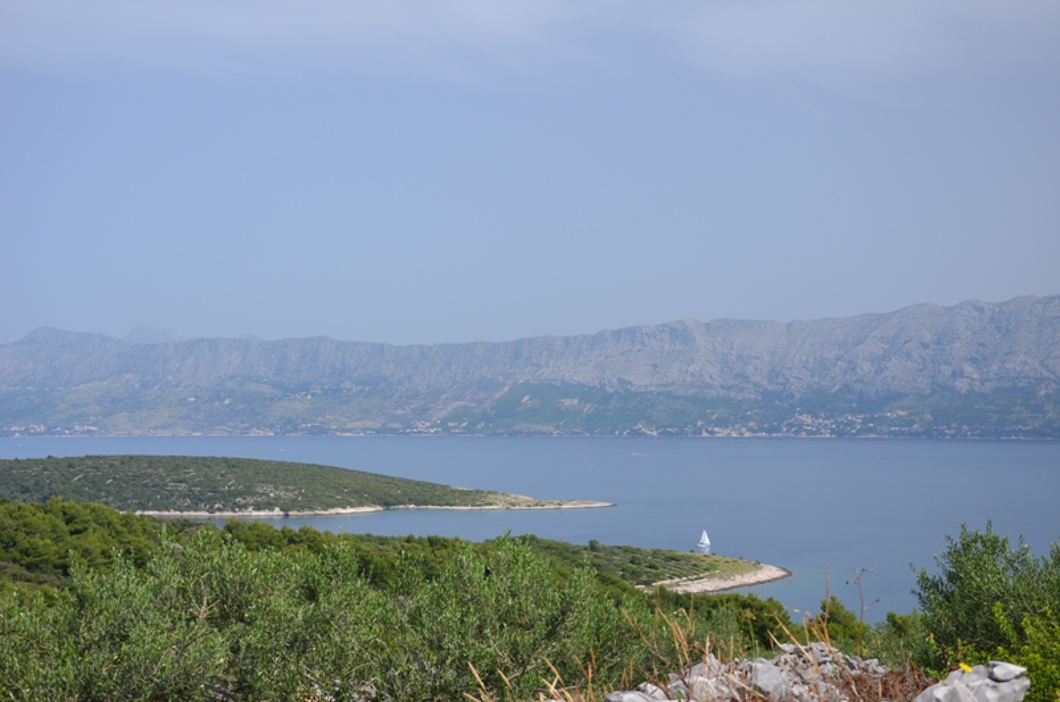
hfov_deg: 37.9
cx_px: 530
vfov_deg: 25.6
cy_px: 351
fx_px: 1543
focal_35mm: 52
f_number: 8
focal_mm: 35
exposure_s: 1/250
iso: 180
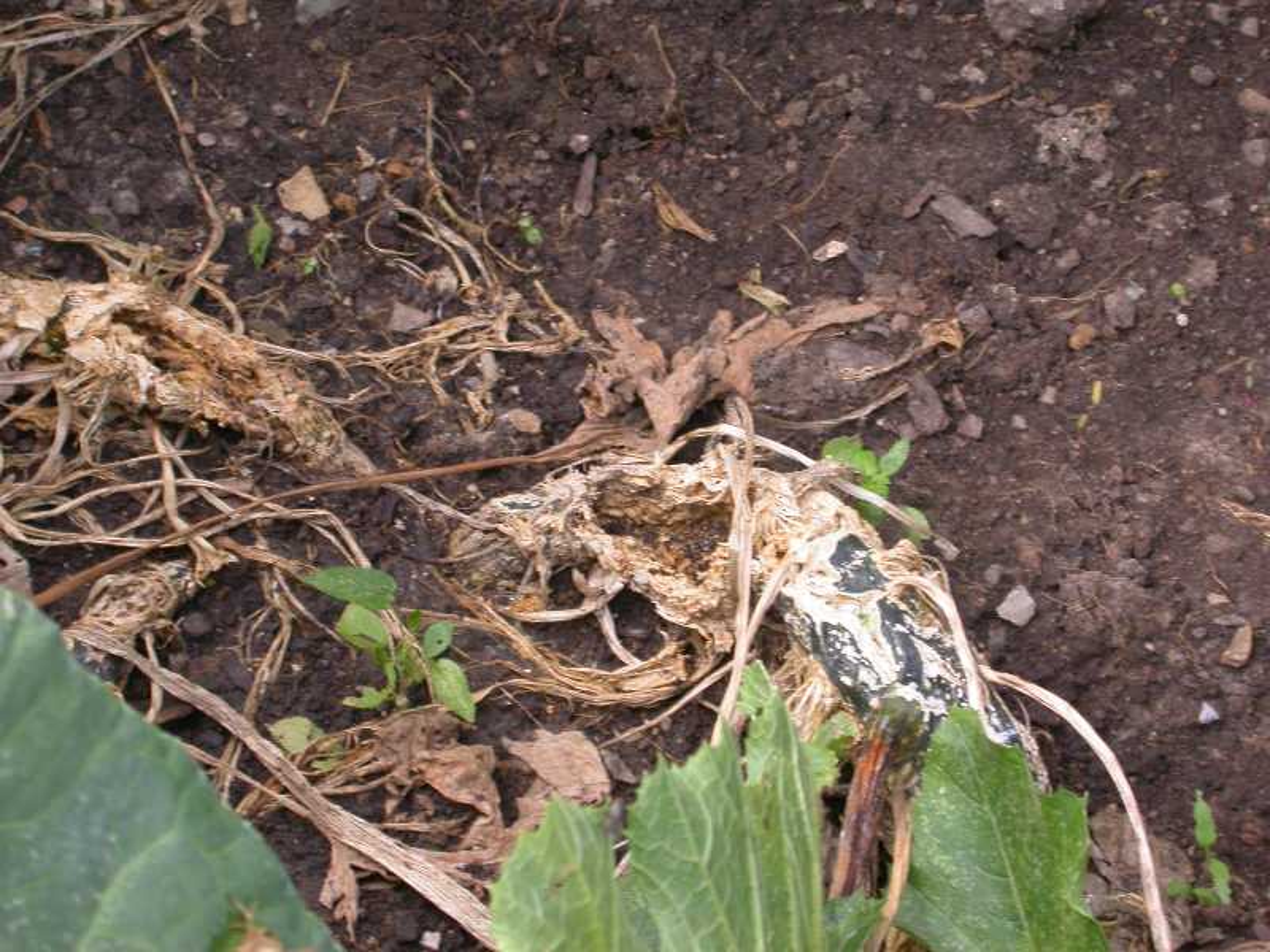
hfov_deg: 14.5
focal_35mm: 136
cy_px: 476
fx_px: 4990
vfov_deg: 10.9
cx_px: 635
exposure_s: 1/92
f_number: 4.7
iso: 100
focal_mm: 28.2
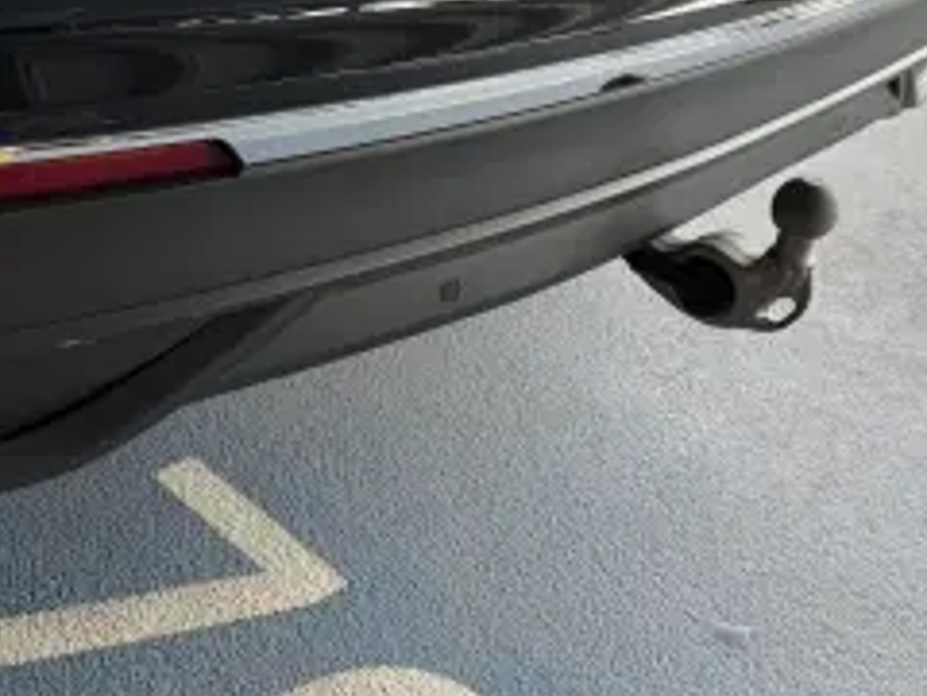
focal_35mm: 36
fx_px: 964
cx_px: 467
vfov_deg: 39.5
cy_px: 282
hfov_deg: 51.4
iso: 64
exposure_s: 1/179
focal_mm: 6.76
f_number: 1.78
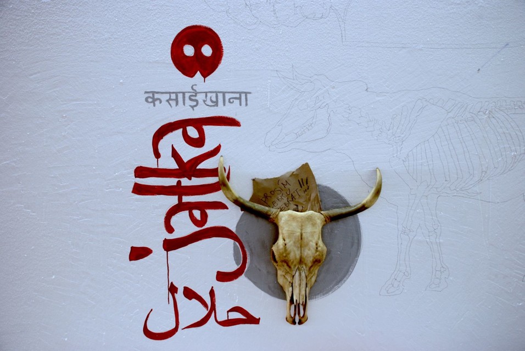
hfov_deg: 53.1
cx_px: 262
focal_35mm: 36
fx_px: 526
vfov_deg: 37.0
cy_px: 176
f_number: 4
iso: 320
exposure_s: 1/15
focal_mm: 24
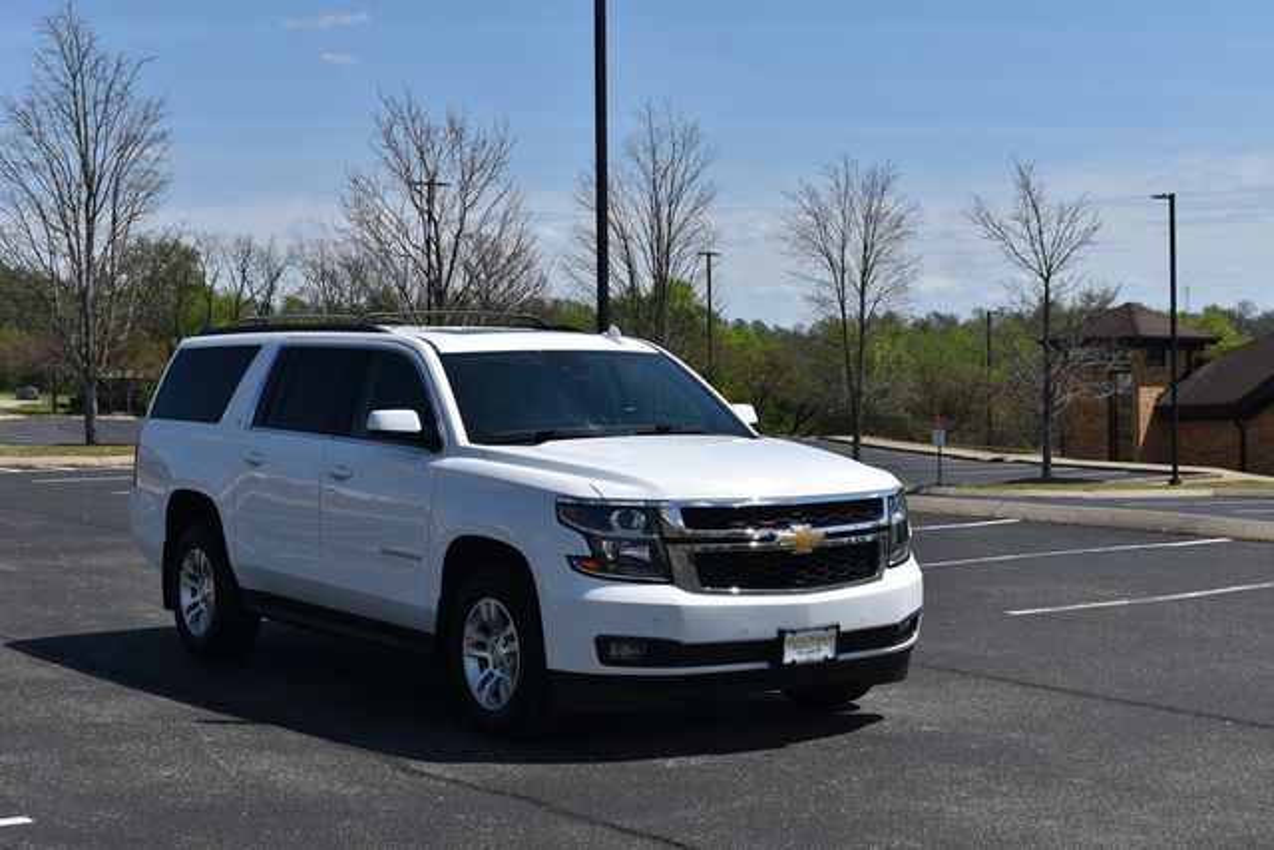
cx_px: 637
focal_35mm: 60
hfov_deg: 33.4
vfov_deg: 22.6
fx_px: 2124
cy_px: 425
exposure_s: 1/400
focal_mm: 40
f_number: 10
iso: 100
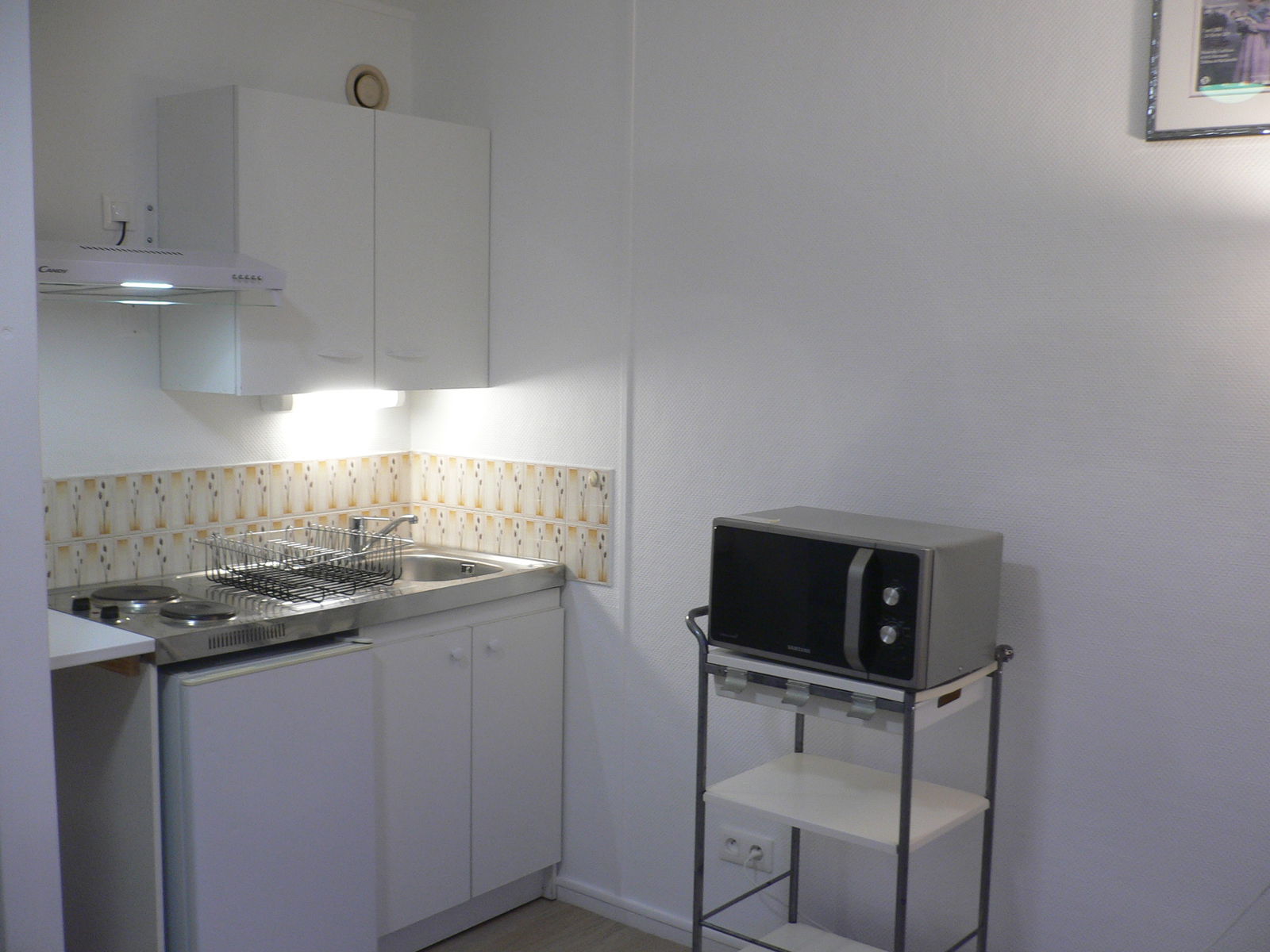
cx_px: 635
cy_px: 476
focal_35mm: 35
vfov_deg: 40.7
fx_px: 1284
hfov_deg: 52.6
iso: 100
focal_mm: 5.8
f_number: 2.8
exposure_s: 1/15
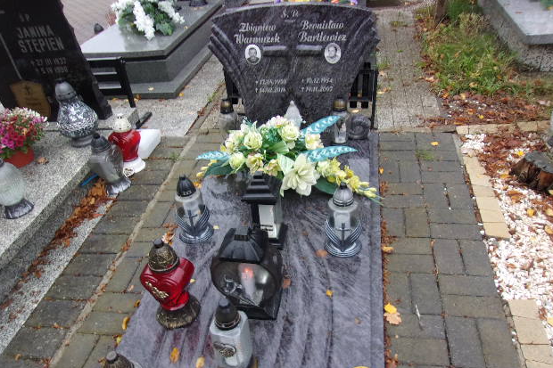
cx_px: 269
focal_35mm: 29
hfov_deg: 63.7
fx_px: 445
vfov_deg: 44.9
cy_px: 192
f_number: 3
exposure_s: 1/34
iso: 130
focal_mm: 4.9
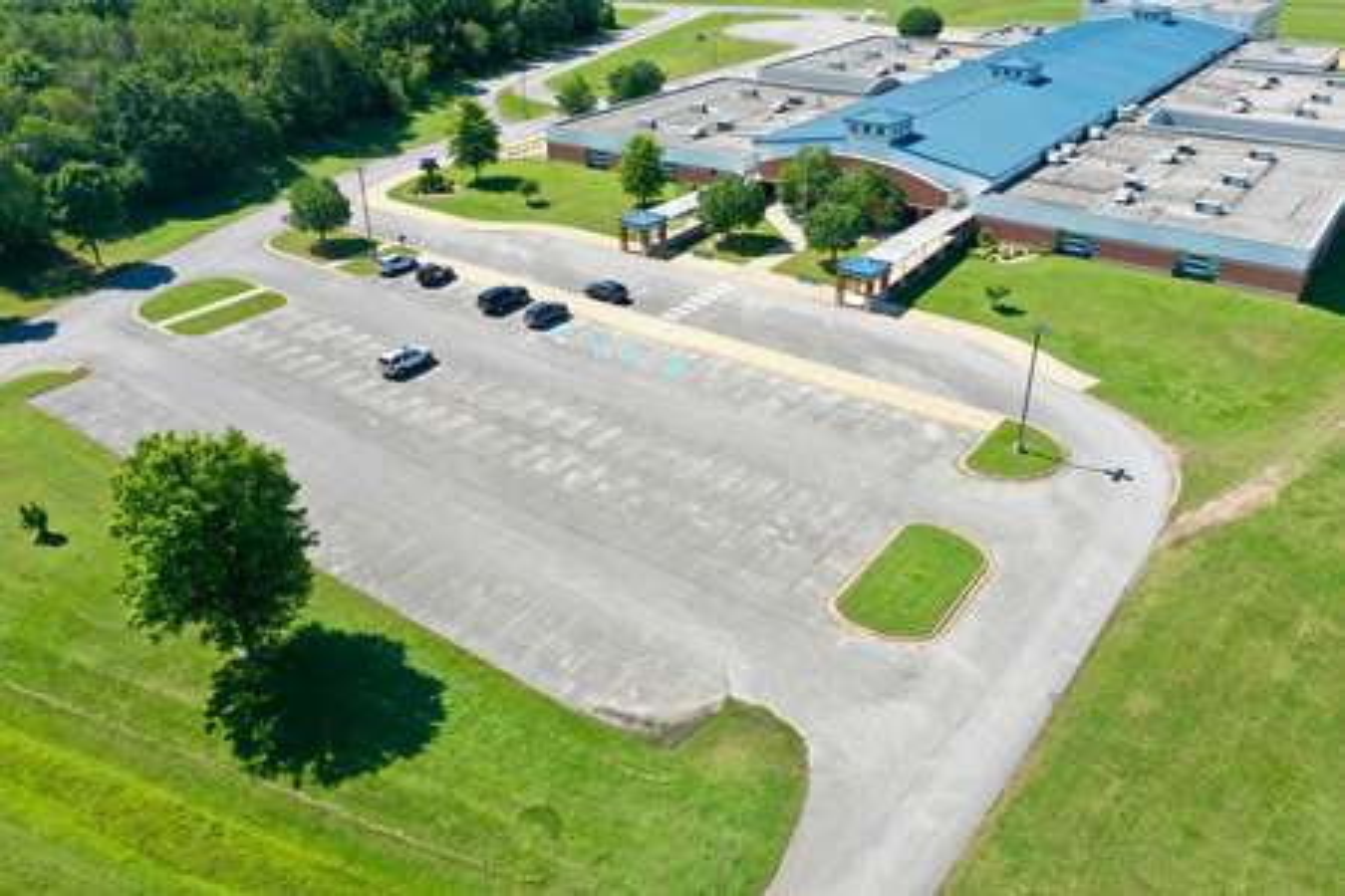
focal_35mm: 28
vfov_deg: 46.4
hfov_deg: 65.5
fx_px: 1046
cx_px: 672
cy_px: 448
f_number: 5
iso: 100
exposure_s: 1/320
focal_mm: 10.26
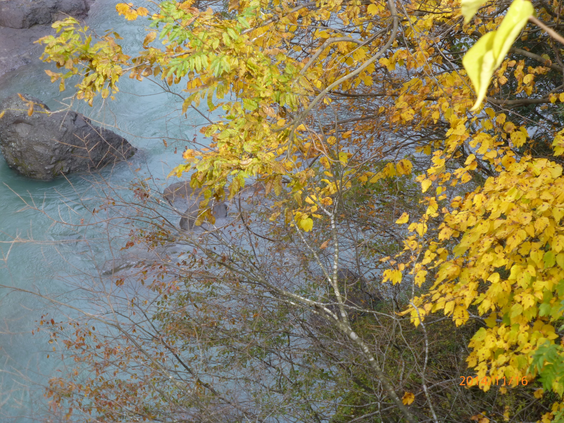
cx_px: 282
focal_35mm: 129
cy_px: 212
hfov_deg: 15.3
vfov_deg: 11.5
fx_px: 2102
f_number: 5.4
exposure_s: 1/80
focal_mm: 23.1
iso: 100
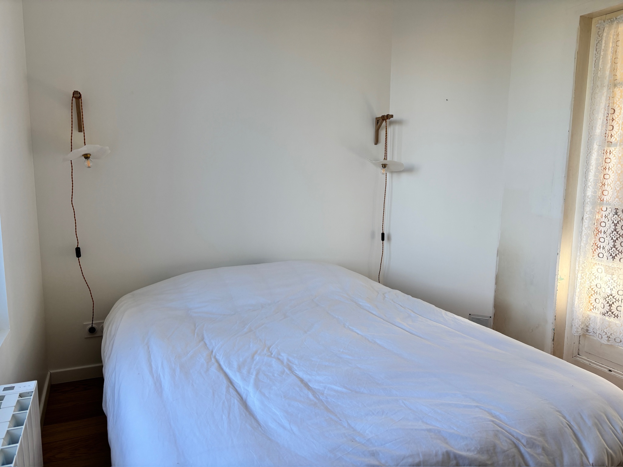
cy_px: 234
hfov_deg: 67.3
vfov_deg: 53.1
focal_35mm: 26
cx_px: 312
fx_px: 468
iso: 40
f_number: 1.6
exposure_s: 1/162
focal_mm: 5.96
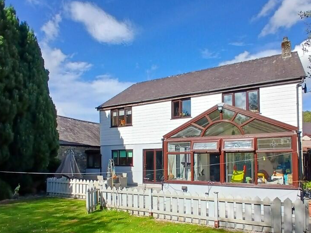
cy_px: 148
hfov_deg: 71.5
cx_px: 166
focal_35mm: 24
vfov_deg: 56.0
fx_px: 216
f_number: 2.2
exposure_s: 1/1362
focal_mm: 1.4
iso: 50
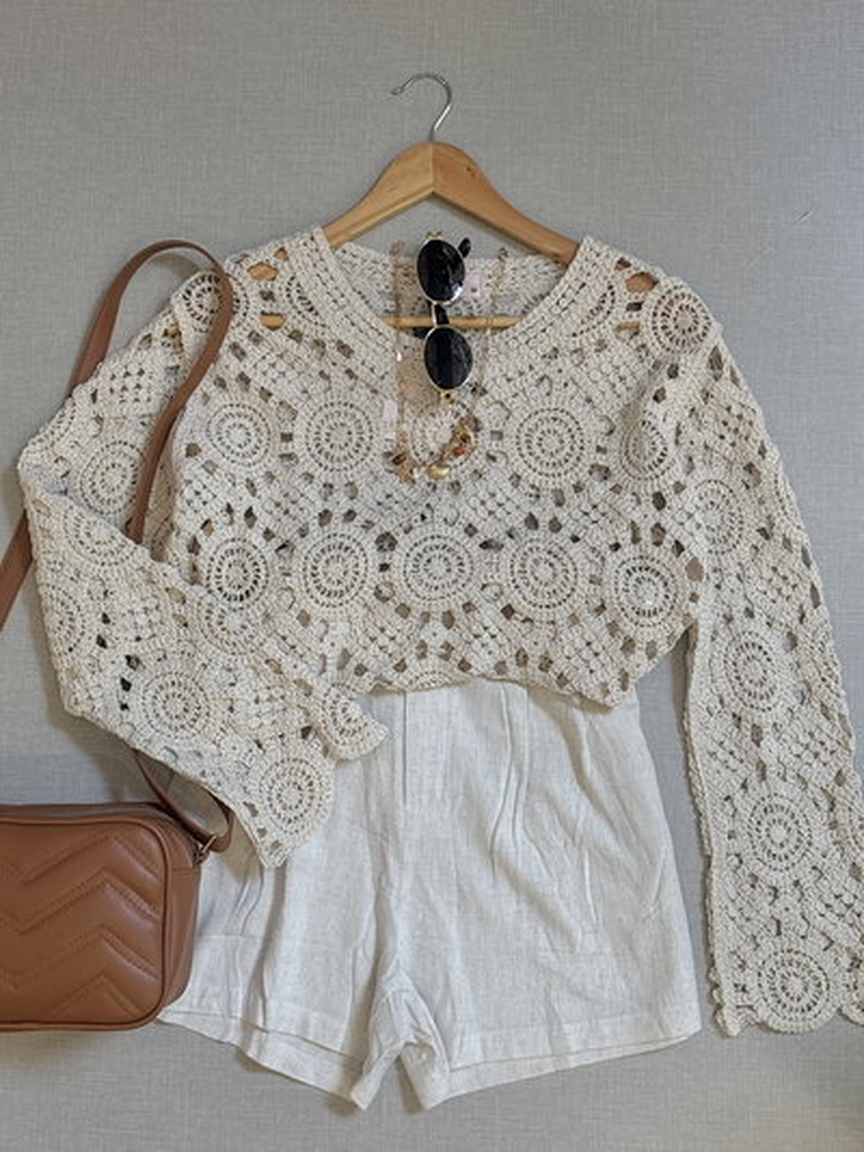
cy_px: 576
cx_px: 432
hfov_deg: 28.0
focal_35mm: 52
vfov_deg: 36.8
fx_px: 1730
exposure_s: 1/100
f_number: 1.6
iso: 50
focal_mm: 5.96
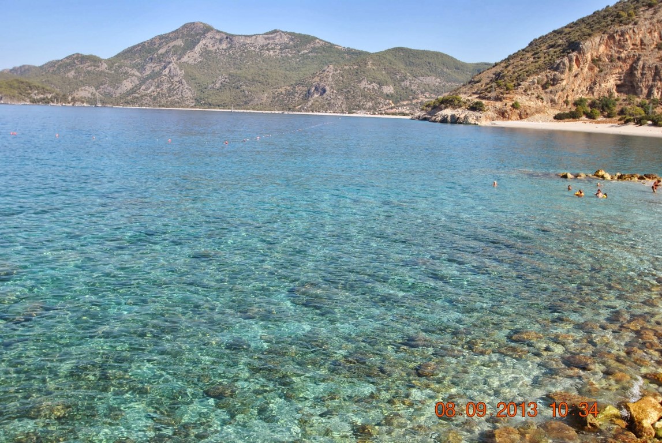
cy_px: 222
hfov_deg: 53.1
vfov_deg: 37.0
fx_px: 663
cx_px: 331
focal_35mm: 36
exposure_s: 1/200
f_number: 7.1
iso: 100
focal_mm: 24
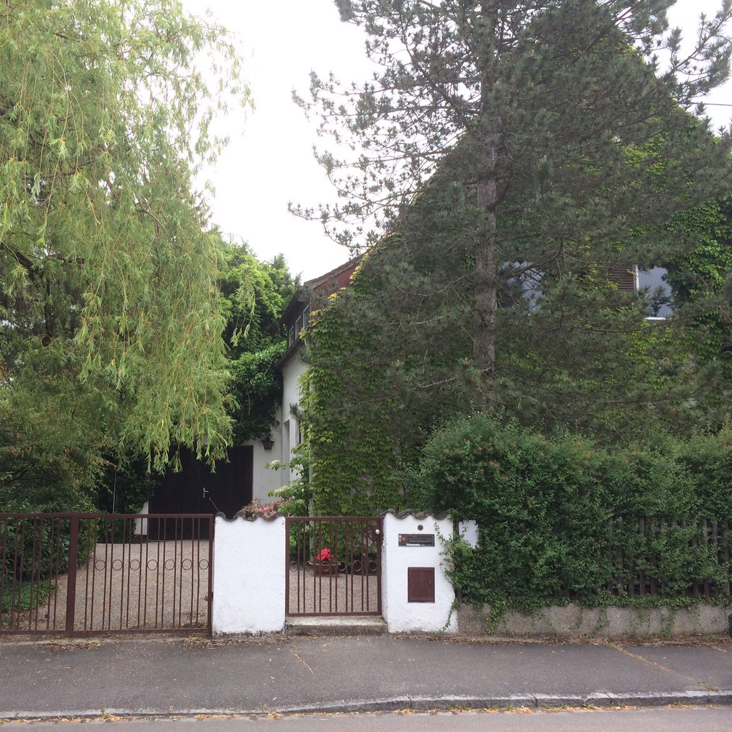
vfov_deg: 47.2
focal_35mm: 35
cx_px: 270
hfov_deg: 46.8
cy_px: 362
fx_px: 837
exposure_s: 1/432
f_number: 2.2
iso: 32
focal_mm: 4.15
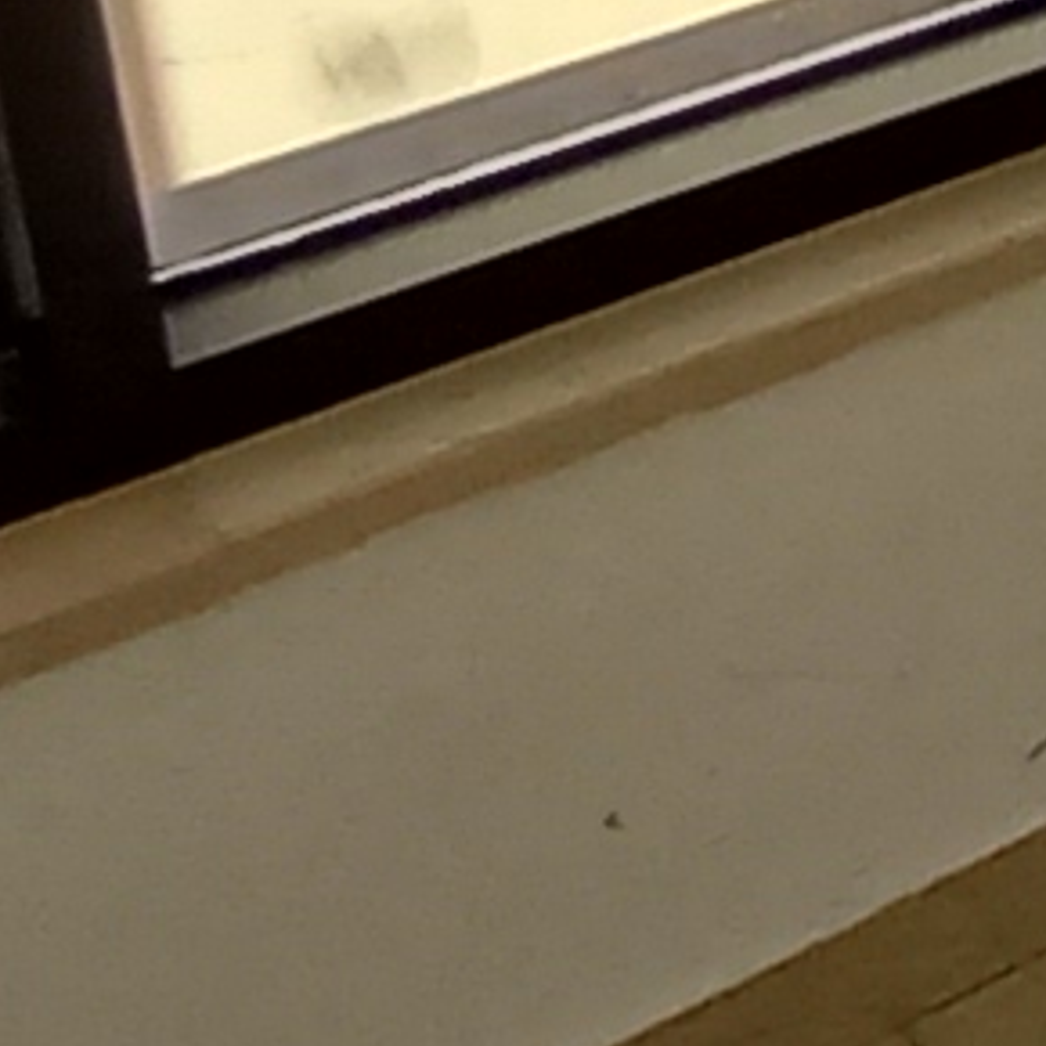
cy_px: -462
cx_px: 2215
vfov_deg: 15.8
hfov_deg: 13.9
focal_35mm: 102
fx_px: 3487
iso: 40
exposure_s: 1/233
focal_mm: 1.13
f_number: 2.2
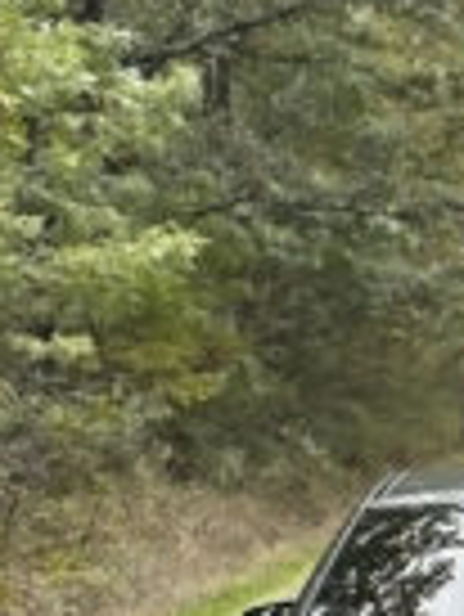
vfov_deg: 12.8
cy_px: 598
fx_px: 2712
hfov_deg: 9.5
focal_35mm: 152
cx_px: 667
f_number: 1.6
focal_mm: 5.96
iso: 32
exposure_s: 1/266
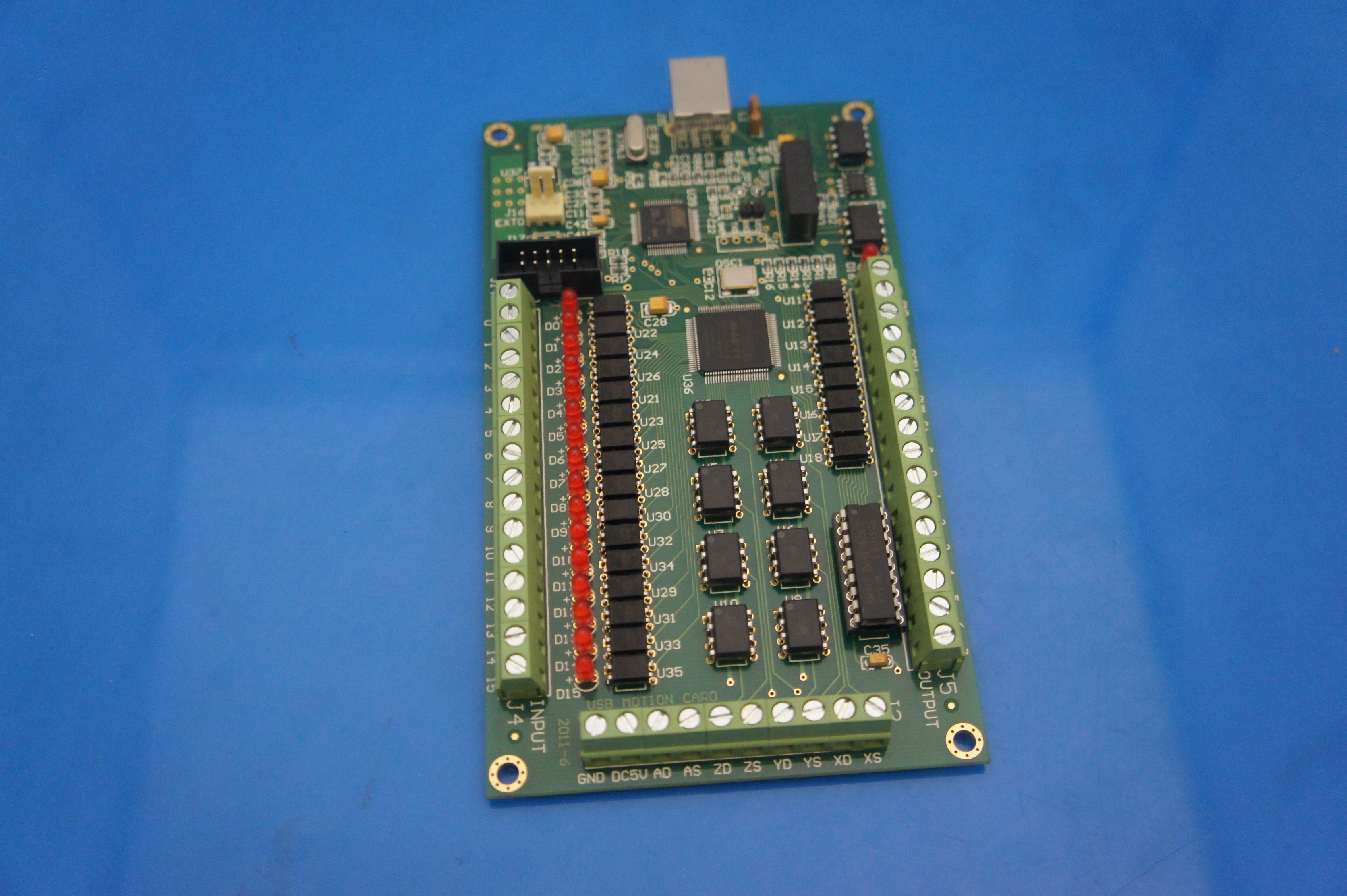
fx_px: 1458
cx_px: 674
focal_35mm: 39
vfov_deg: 34.2
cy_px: 448
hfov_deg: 49.6
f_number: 4
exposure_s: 1/6
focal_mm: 26
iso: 1600
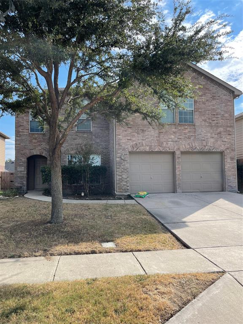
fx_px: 243
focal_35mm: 26
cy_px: 162
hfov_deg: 53.1
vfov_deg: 67.3
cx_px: 122
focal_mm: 5.1
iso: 32
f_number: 1.6
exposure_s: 1/2083
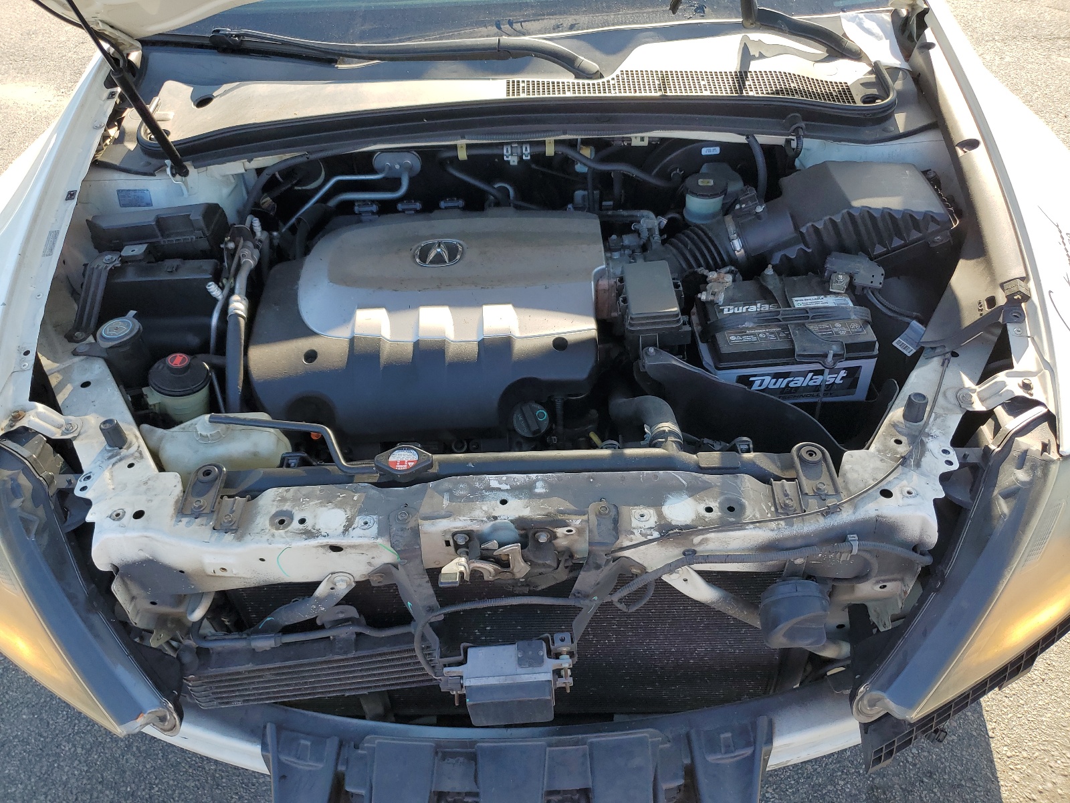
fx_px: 804
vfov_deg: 53.1
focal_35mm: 26
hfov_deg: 67.3
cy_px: 402
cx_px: 535
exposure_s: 1/625
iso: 50
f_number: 1.5
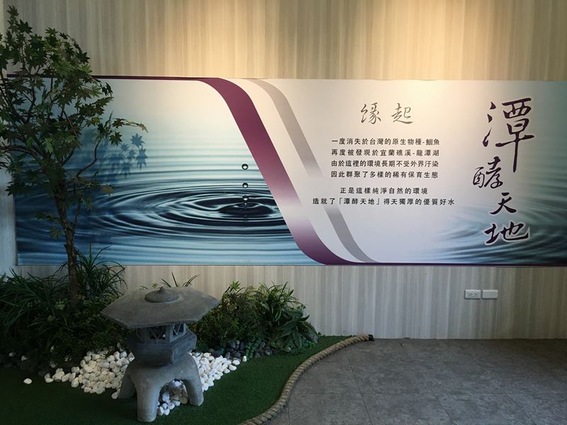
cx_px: 284
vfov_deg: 48.2
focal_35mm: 29
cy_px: 212
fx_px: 475
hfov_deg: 61.7
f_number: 2.2
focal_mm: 4.15
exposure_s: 1/30
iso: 32
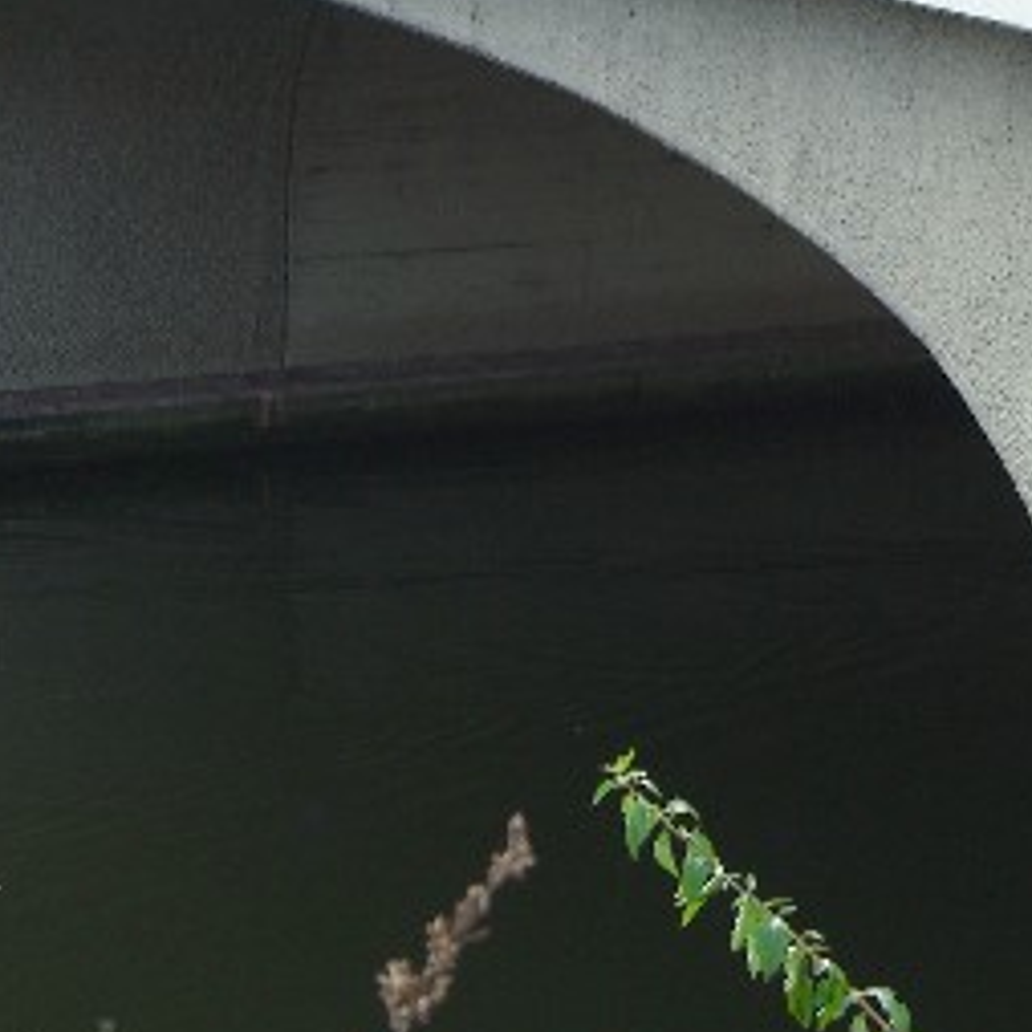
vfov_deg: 12.0
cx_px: 739
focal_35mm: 145
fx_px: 4891
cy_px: 207
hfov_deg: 12.0
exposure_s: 1/100
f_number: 4
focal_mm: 14.2
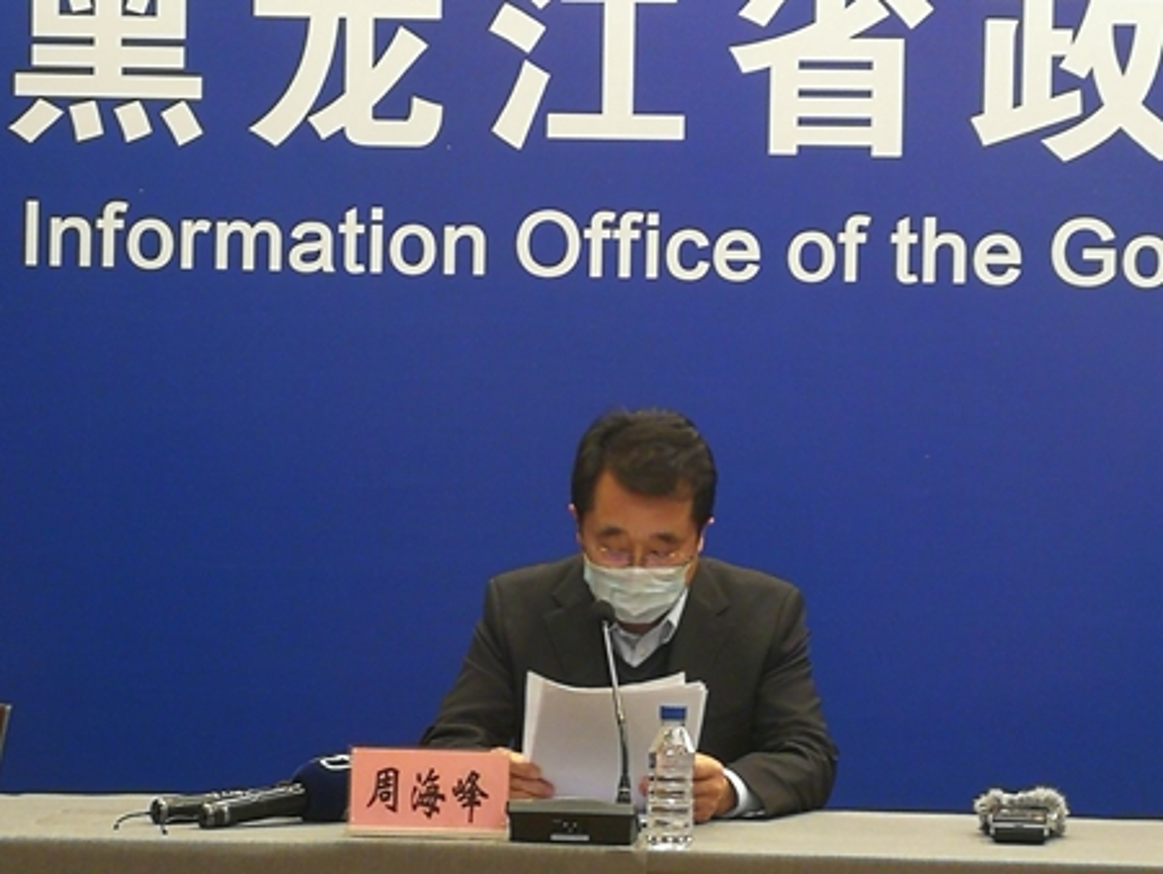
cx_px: 582
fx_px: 3832
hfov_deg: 17.3
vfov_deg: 13.0
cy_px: 437
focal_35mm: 114
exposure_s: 1/33.3
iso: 160
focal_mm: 3.95
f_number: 2.2
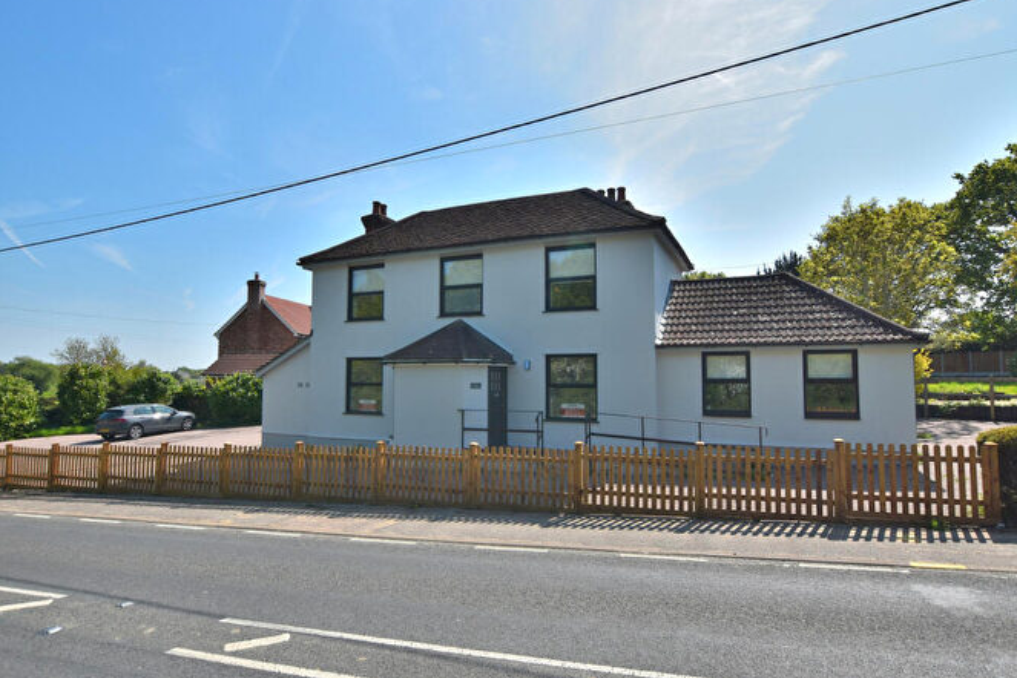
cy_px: 335
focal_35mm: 19
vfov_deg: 64.6
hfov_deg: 86.8
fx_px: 537
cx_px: 535
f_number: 9
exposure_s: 1/320
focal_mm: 12
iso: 100
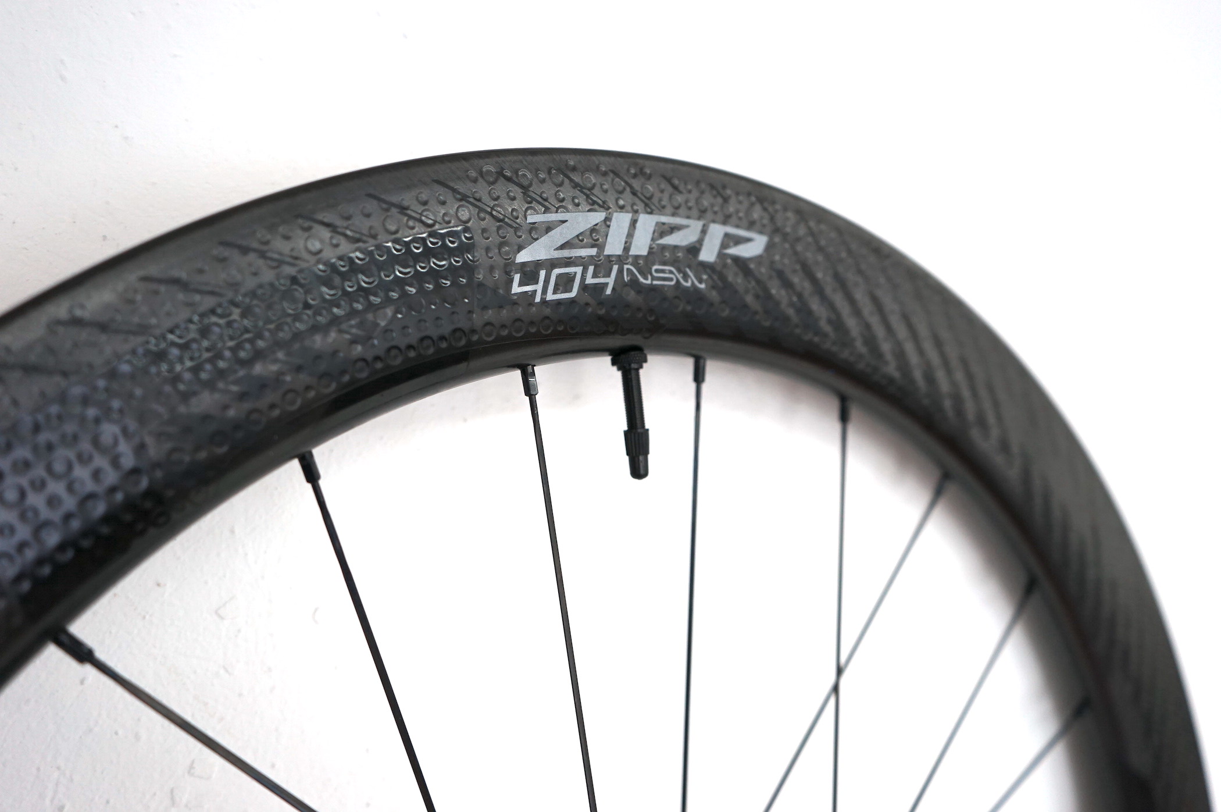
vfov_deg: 42.2
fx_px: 1050
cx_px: 610
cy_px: 406
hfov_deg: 60.3
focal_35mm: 31
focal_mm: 31
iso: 640
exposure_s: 1/60
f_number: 4
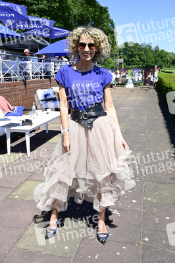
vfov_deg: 58.8
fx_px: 234
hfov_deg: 41.0
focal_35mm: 32
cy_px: 132
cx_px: 88
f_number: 8
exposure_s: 1/200
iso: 100
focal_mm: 32
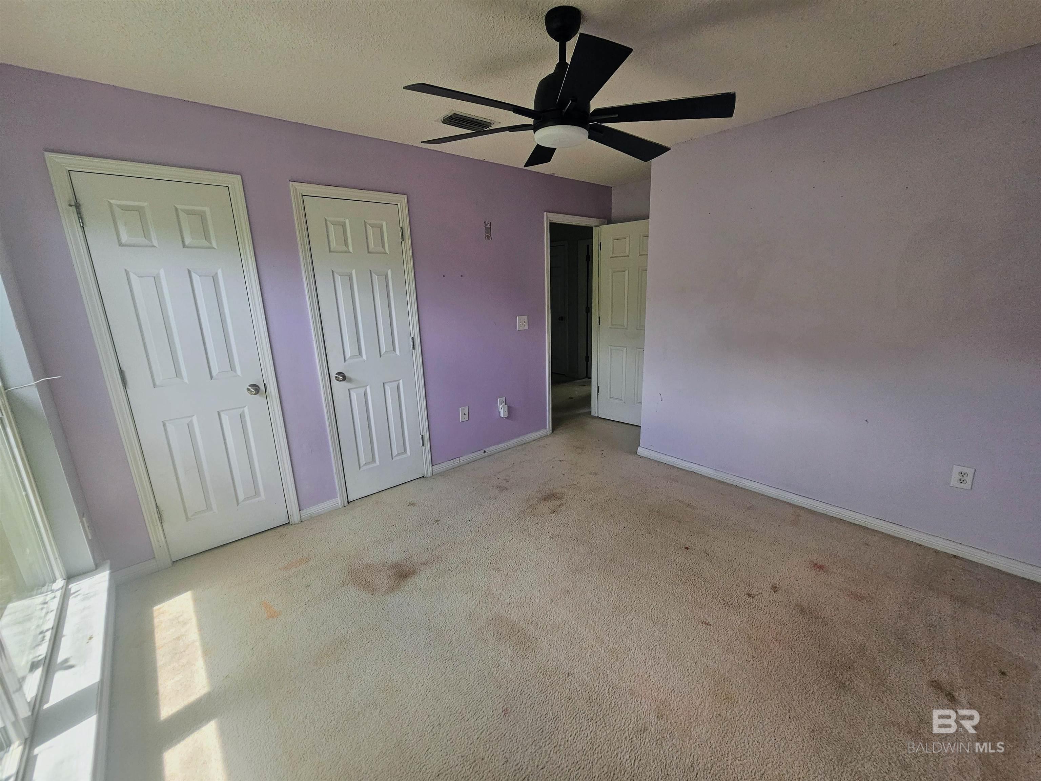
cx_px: 520
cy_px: 390
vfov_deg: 89.9
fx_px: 391
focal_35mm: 13
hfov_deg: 106.2
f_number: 2.2
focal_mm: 2.2
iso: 100
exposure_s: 1/207
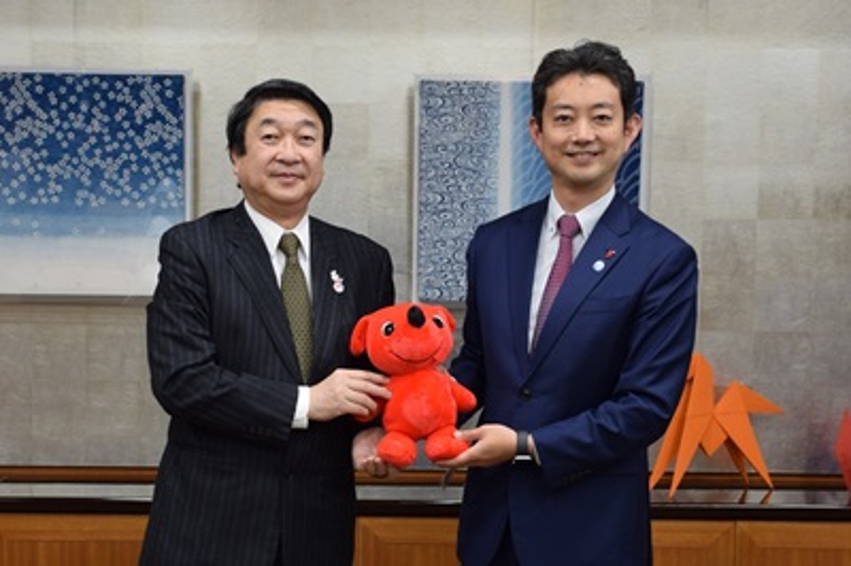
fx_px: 1134
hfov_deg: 41.1
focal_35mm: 48
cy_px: 283
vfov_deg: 28.0
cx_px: 426
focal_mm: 32
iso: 400
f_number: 4.5
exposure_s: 1/60
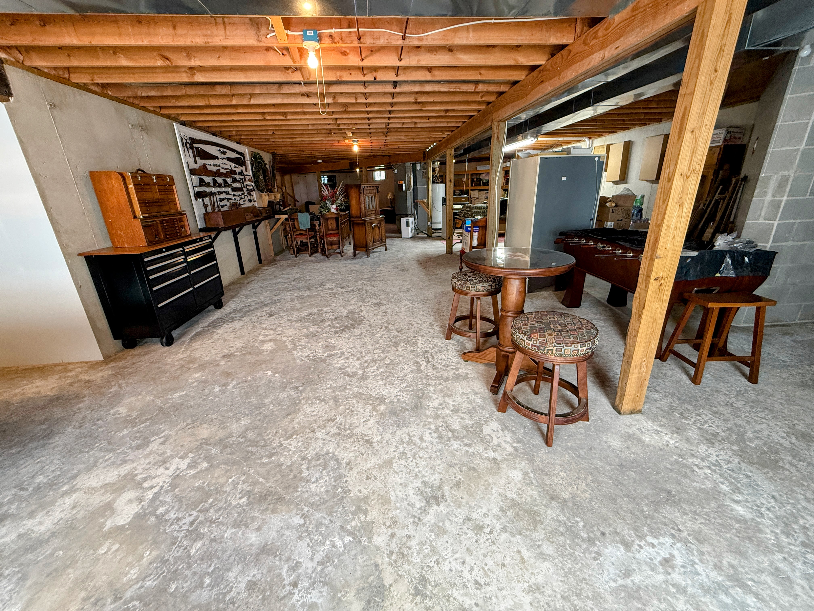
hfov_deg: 102.1
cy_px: 306
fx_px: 329
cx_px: 407
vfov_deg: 85.7
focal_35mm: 14
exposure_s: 1/60
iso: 320
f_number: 2.2
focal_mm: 2.22
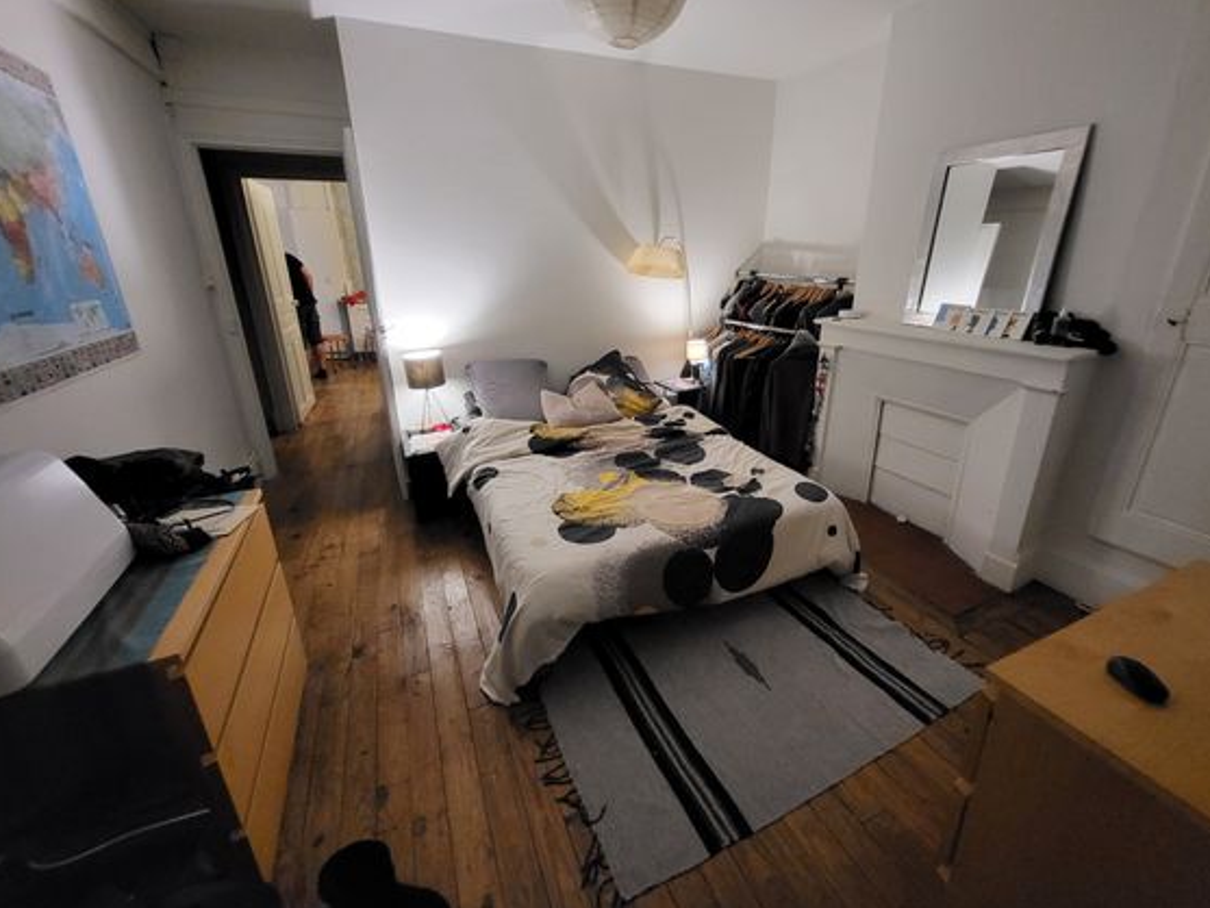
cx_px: 626
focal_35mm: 14
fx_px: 489
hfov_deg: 102.0
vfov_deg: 85.6
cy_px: 432
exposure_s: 1/25
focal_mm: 1.74
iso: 800
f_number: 2.2
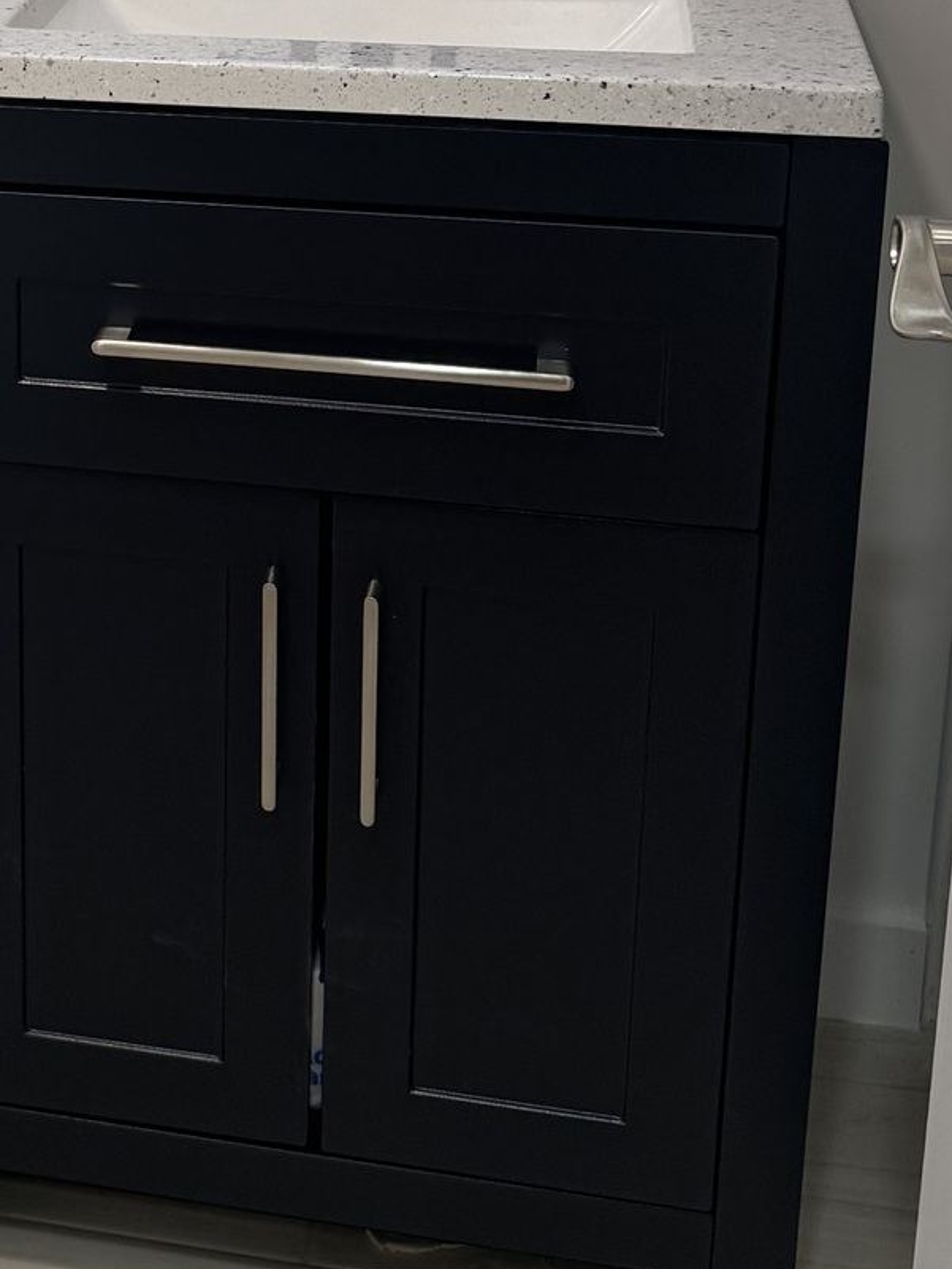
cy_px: 122
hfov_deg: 20.0
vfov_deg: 27.1
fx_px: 2529
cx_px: -177
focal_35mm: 69
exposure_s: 1/120
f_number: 1.78
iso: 100
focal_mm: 6.76
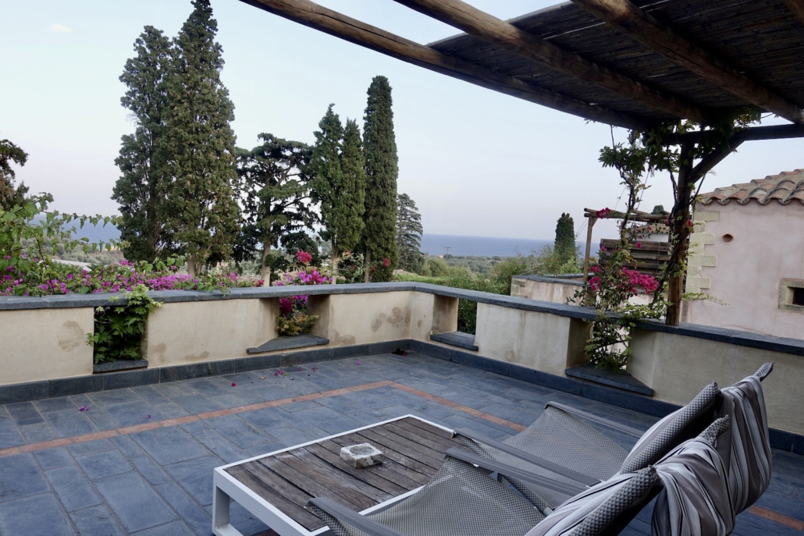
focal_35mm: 24
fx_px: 536
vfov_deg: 53.1
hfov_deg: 73.7
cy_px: 268
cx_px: 402
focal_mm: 8.8
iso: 125
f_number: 4
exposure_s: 1/200
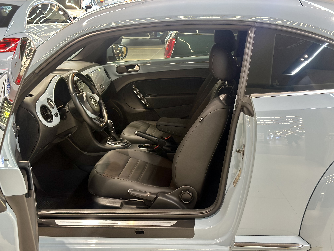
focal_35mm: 48
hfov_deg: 39.7
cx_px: 167
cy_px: 126
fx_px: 463
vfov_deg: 30.3
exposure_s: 1/50
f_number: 1.78
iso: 320
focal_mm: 6.86
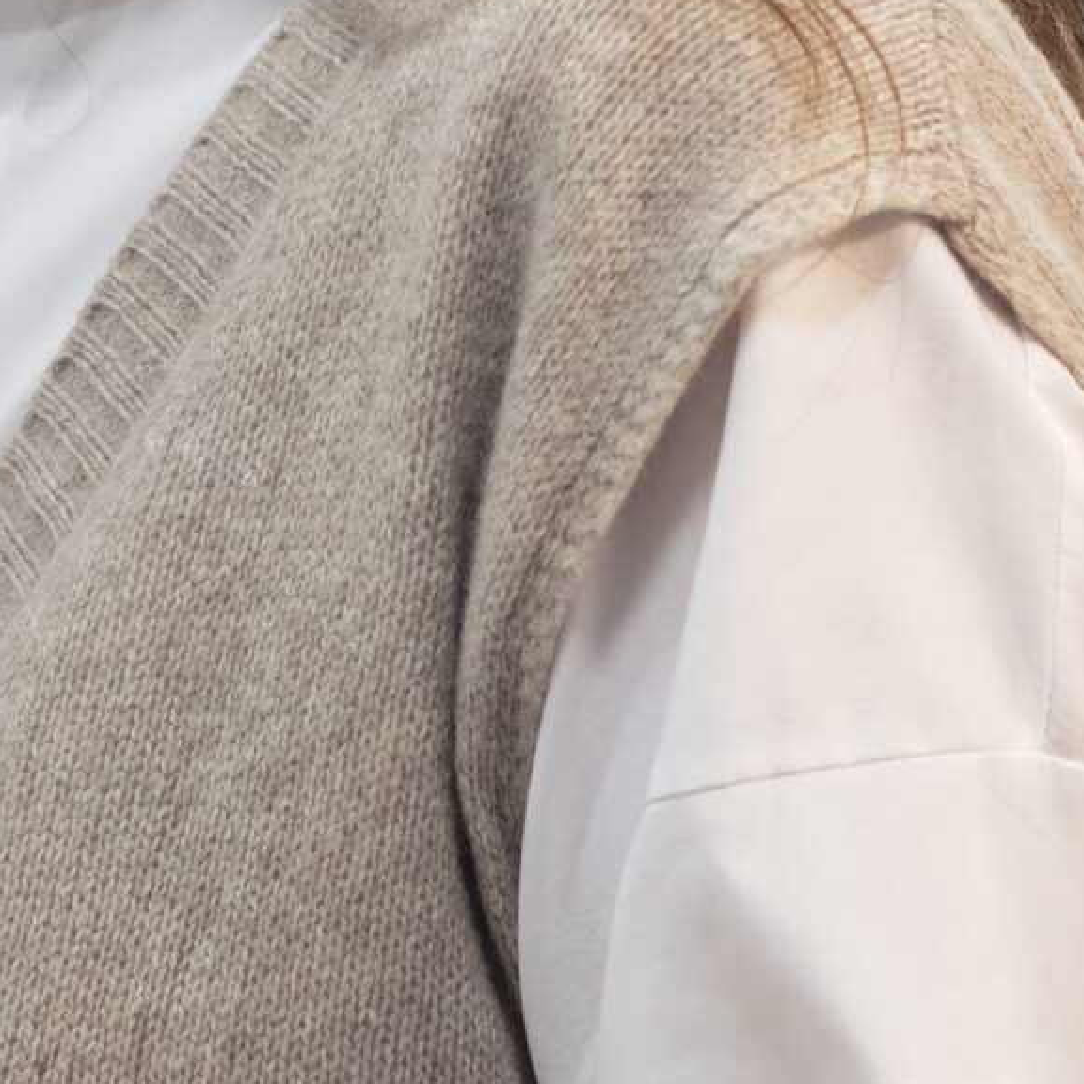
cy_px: 277
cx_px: -127
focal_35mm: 321
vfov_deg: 5.5
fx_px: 11373
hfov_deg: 5.4
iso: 800
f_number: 4
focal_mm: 85
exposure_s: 1/125
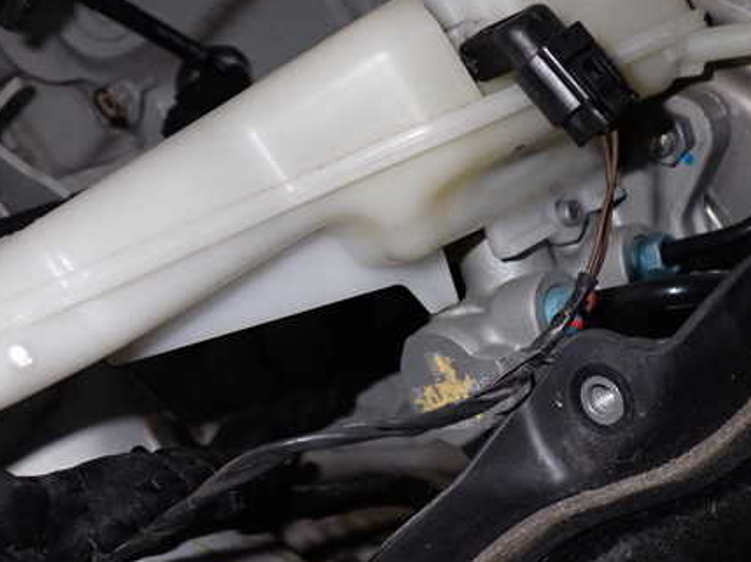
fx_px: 910
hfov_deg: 44.3
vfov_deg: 34.2
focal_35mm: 42
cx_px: 487
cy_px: 233
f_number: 6.3
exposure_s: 1/30
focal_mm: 5.4
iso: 250
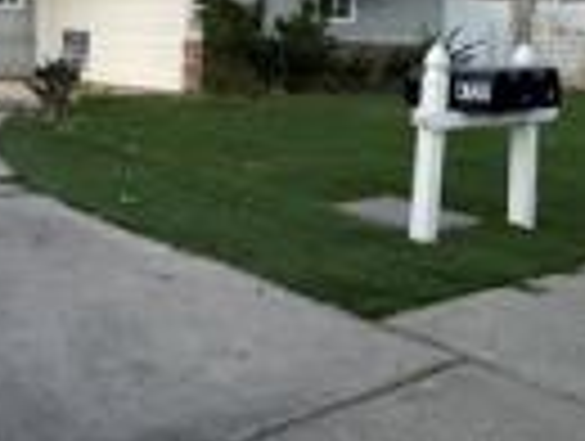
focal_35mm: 43
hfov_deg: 39.9
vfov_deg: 32.2
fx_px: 728
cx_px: 36
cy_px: 50
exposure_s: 1/60
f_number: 2.2
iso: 500
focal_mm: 2.22
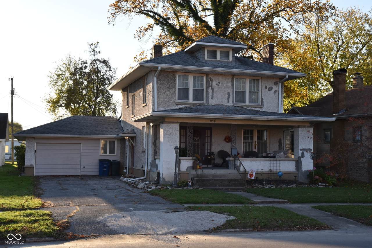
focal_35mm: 48
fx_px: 496
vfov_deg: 28.1
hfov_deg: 41.1
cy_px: 124
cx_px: 186
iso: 800
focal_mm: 48
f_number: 10
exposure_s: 1/400
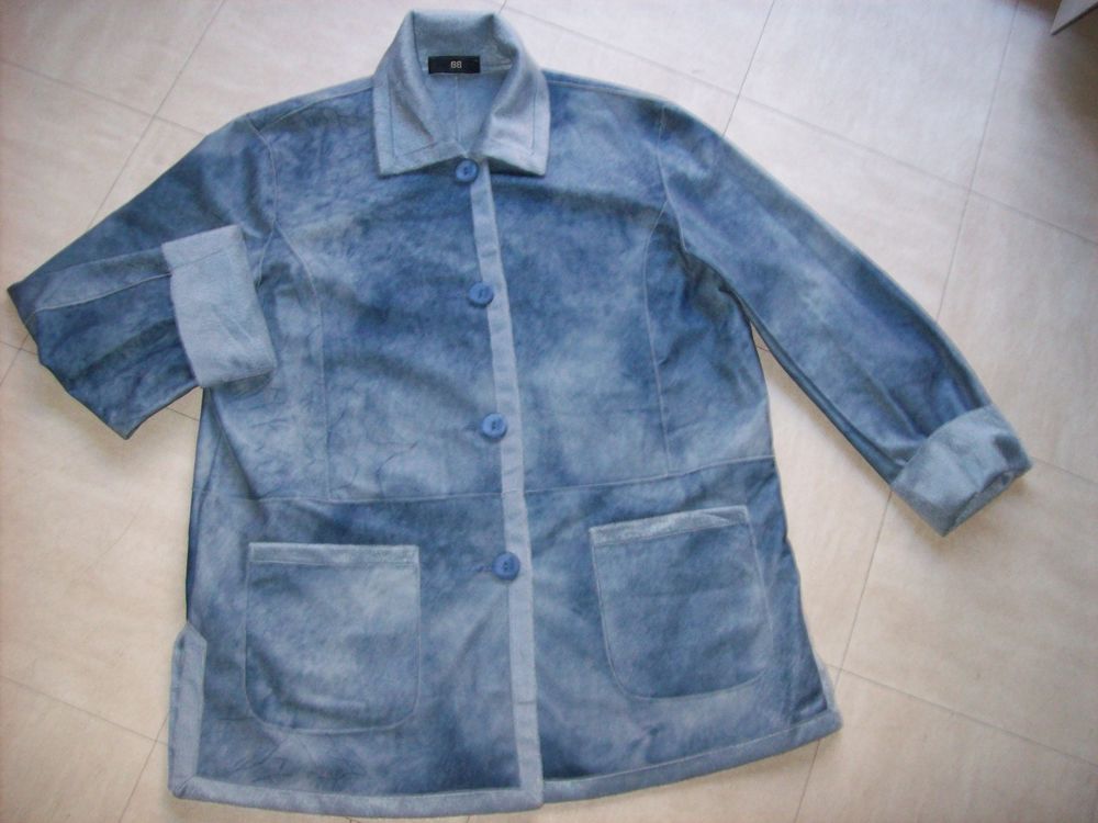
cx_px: 549
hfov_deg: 51.4
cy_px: 412
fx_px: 1142
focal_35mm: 36
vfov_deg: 39.7
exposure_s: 1/64
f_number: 2.7
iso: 200
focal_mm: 6
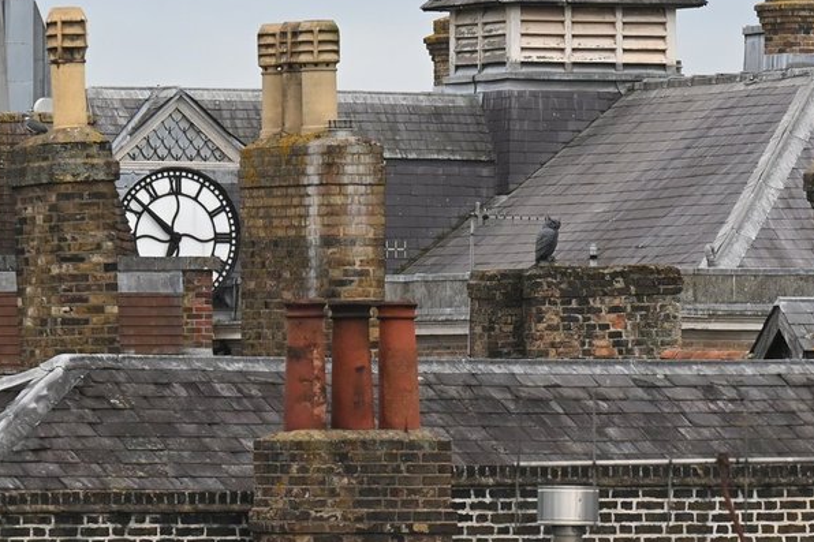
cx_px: 356
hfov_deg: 6.7
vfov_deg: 4.5
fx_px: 6911
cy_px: 258
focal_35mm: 306
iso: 1100
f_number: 5.3
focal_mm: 135
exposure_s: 1/500
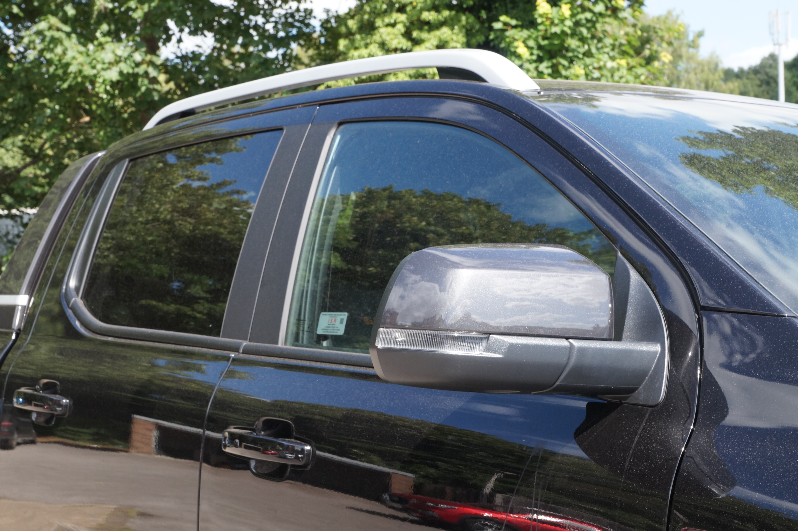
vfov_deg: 22.6
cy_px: 266
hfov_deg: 33.4
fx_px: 1329
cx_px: 399
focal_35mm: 60
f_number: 11
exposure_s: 1/125
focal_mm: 40
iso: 400
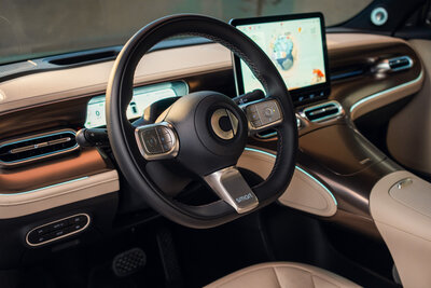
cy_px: 144
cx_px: 216
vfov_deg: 37.9
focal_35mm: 35
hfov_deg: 54.4
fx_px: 419
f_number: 4
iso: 1250
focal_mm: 35
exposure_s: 1/125
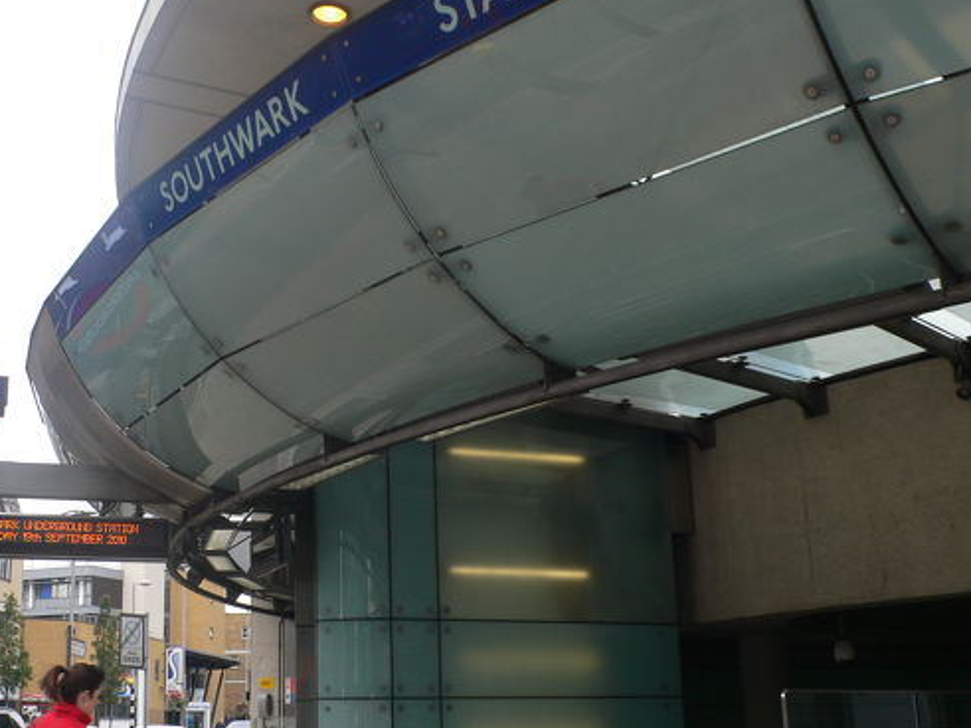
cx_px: 330
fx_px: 1262
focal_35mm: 45
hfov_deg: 41.6
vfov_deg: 32.2
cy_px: 363
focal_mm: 6.3
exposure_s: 1/125
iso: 80
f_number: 4
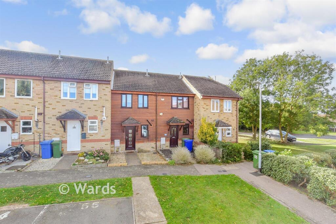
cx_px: 168
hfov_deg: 100.4
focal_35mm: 15
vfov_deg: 77.3
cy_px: 112
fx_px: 140
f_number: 5.6
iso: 160
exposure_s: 1/250
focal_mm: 10
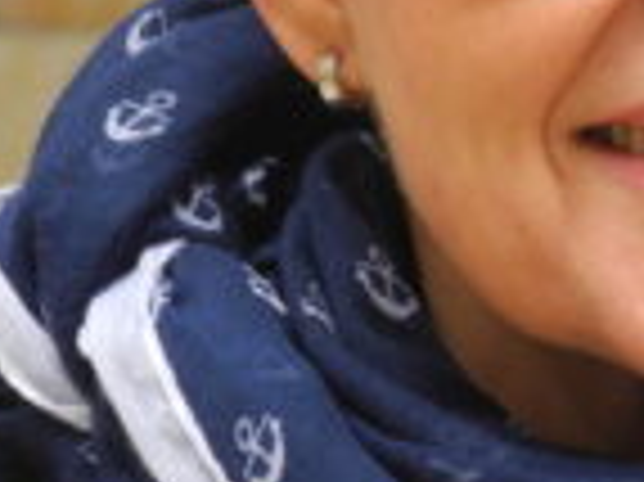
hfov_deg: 3.1
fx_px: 11822
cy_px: -16
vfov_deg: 2.3
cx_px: 374
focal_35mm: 636
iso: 100
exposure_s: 1/40
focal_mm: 42.6
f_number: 5.6
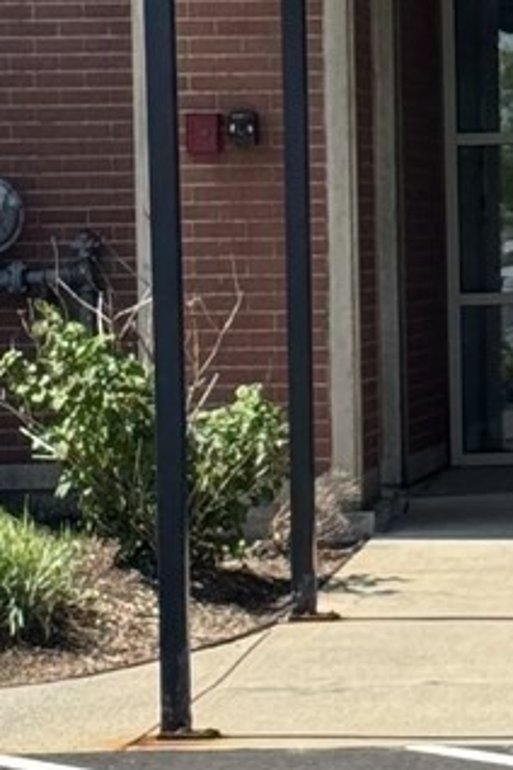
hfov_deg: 5.6
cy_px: 378
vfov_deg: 8.5
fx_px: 5151
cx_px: 874
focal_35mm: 241
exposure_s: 1/1923
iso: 64
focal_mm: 6.76
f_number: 1.78
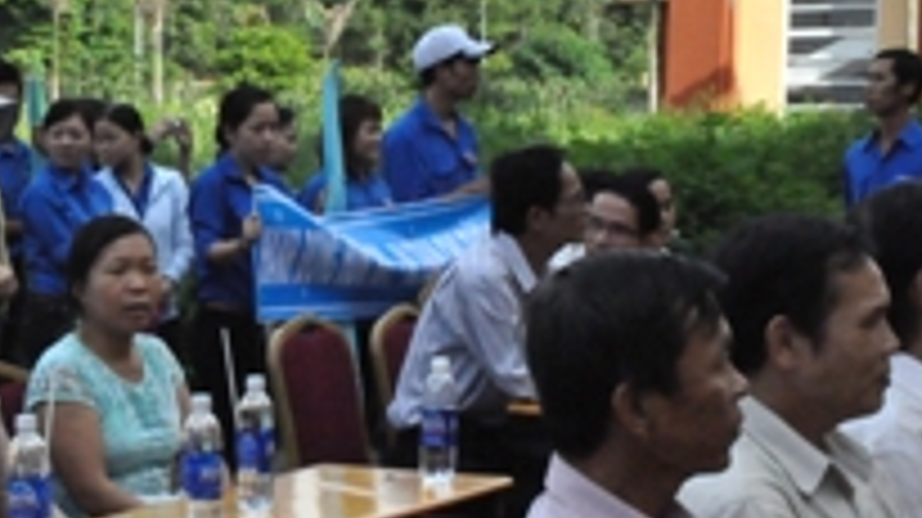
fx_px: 2345
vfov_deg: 12.6
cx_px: 90
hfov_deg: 21.7
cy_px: 360
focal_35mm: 96
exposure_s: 1/640
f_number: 25
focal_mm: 28
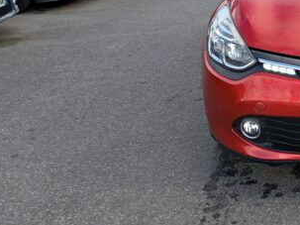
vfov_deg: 22.2
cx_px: 358
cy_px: 77
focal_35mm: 66
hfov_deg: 26.2
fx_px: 572
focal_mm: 4.6
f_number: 2
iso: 25
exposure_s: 1/228
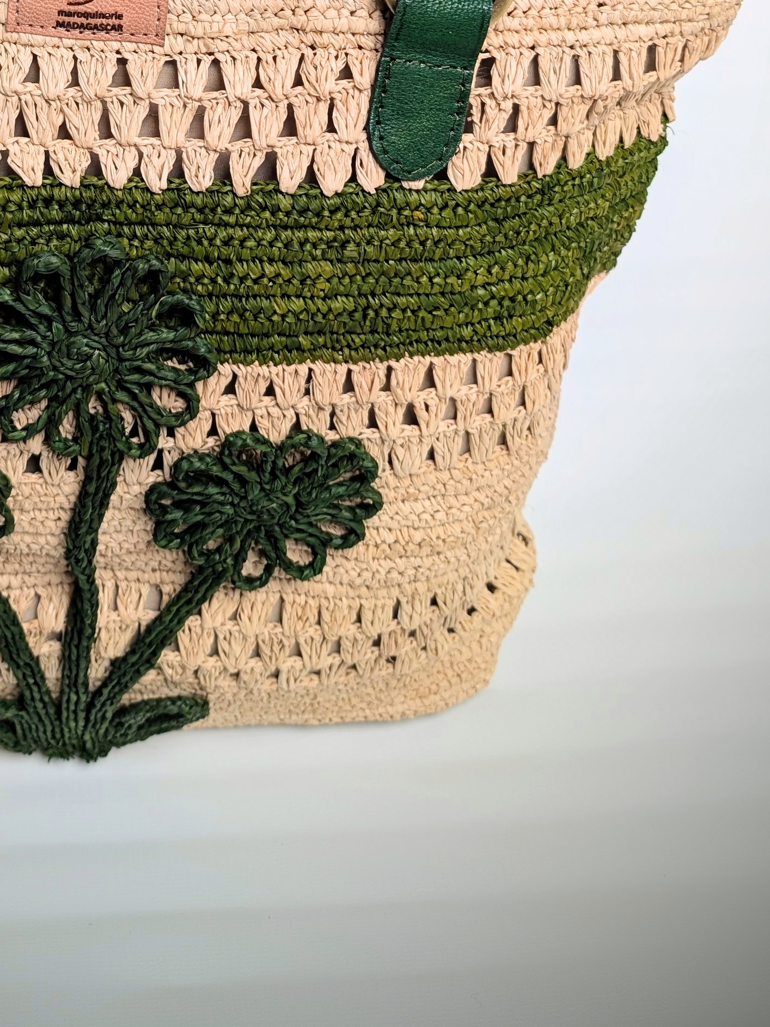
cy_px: -42
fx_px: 1543
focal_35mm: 52
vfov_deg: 33.2
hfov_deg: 27.2
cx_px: 95
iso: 45
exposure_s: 1/23.8
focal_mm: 6.9
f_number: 1.68
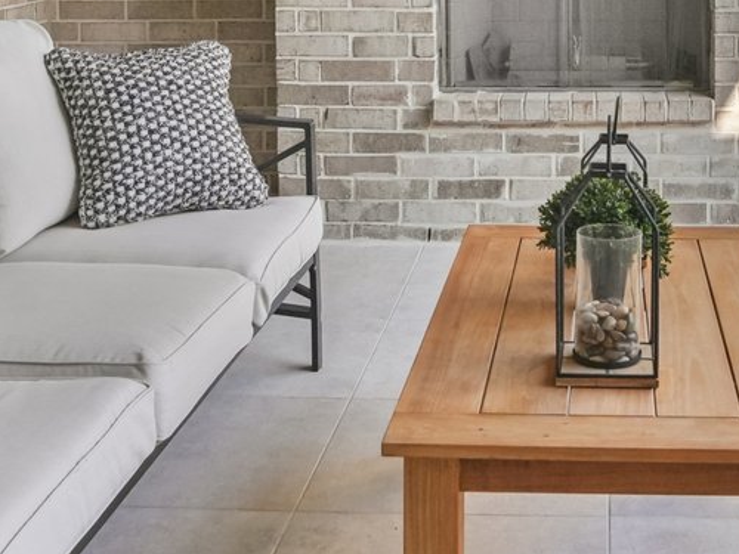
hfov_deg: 30.2
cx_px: 566
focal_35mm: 63
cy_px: -126
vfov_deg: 21.5
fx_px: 1345
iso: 400
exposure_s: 1/350
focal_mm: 16
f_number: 8
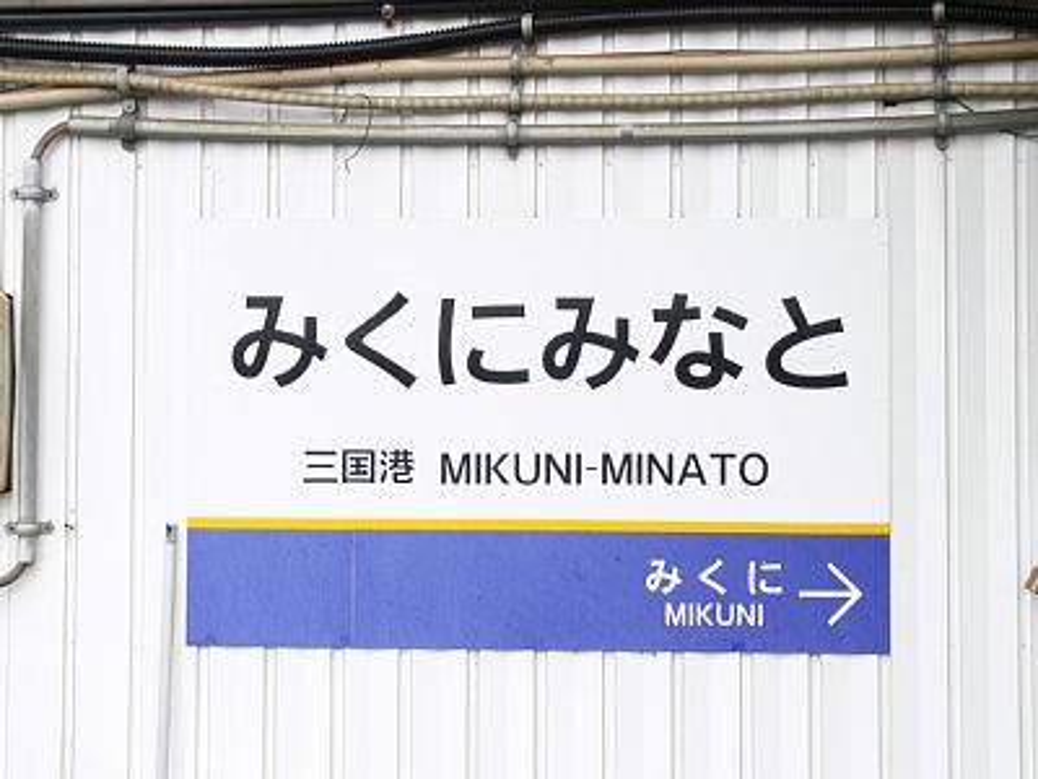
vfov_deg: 26.1
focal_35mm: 56
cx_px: 519
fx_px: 1679
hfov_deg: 34.3
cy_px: 390
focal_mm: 11.8
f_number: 4
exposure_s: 1/60
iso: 80
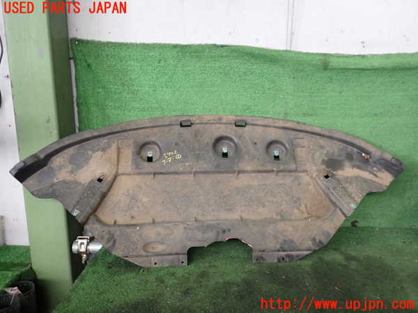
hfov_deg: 60.0
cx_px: 209
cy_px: 156
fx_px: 362
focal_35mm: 30
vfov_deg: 46.8
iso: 200
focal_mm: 5.4
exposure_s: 1/50
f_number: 2.3
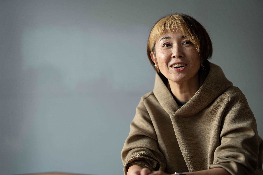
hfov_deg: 19.5
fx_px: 767
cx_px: 132
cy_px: 88
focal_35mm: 105
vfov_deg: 13.0
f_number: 1.6
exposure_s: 1/125
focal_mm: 105
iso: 200
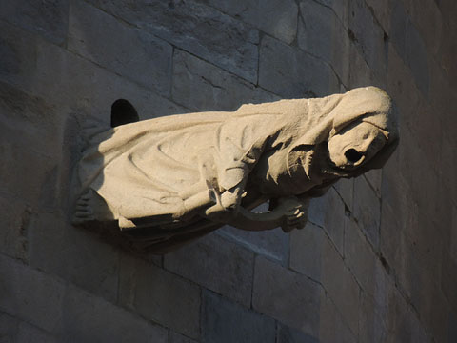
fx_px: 13202
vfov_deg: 1.5
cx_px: 228
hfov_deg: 2.0
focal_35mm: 1000
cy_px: 172
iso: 320
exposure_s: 1/1000
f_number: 5.9
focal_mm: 180
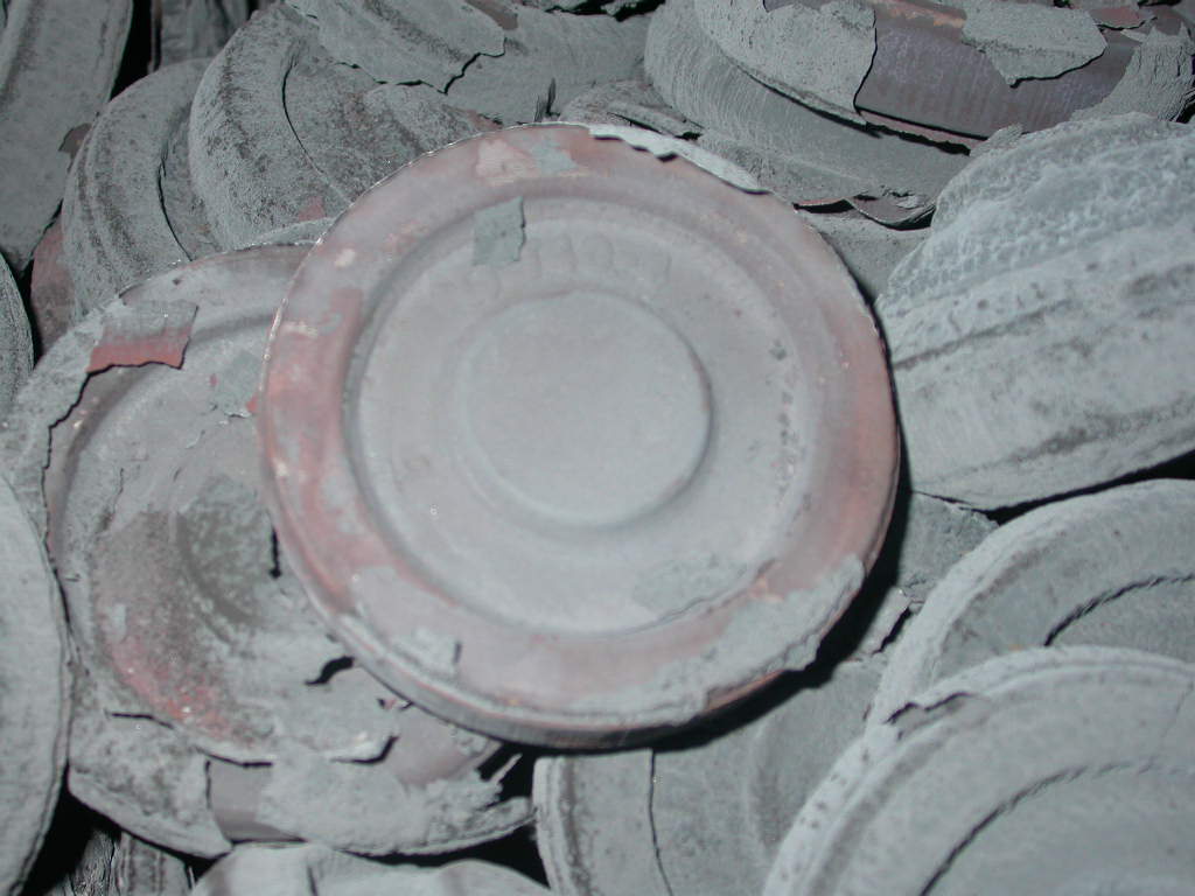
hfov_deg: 33.2
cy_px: 448
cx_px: 598
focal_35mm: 58
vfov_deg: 25.2
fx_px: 2002
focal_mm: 12
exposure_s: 1/60.3
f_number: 3
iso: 100
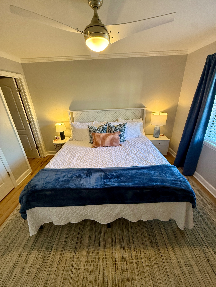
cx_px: 108
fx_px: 116
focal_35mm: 14
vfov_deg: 102.1
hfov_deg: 85.7
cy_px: 144
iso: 250
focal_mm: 2.22
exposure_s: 1/120
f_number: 2.2
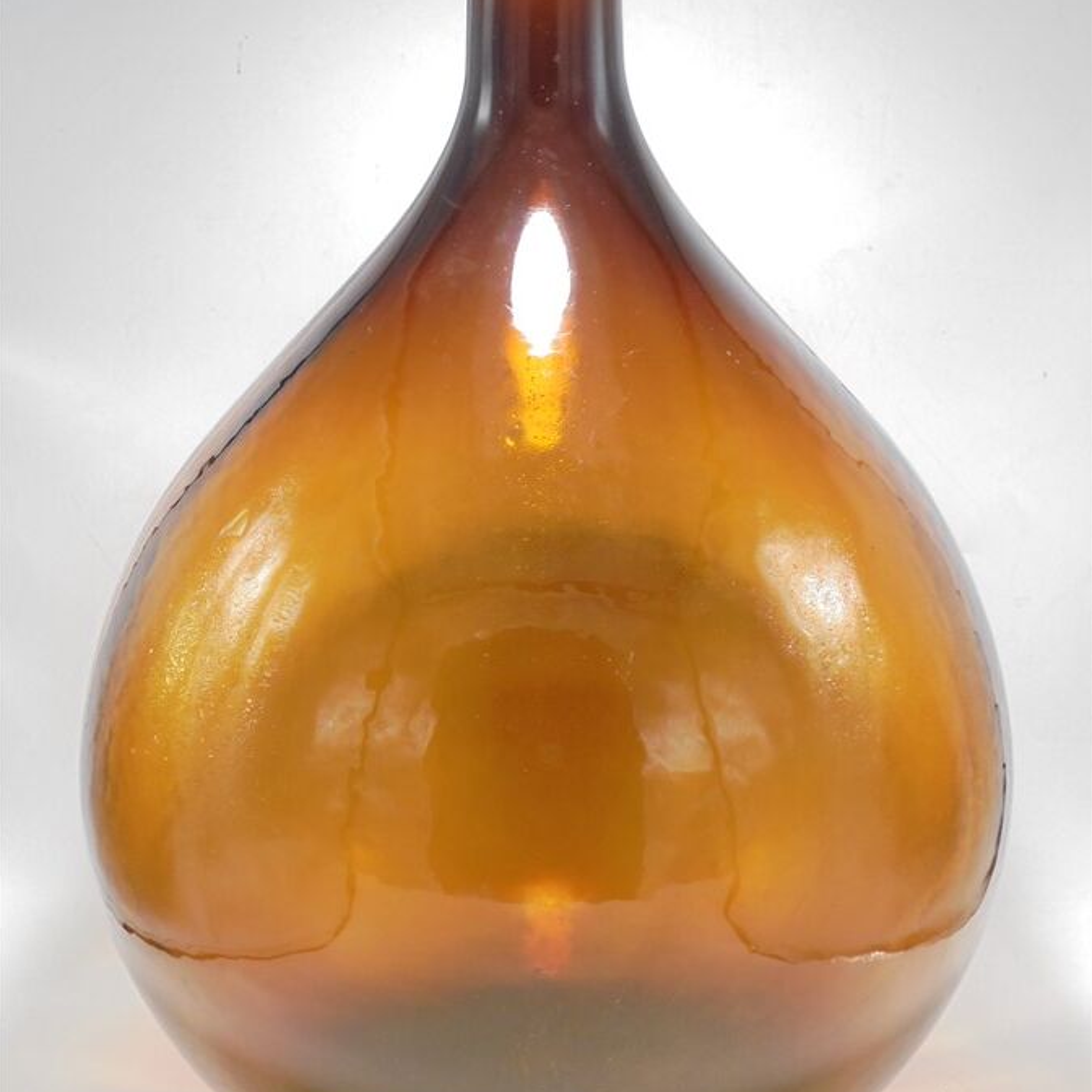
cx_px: 547
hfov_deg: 29.6
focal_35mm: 58
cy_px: 593
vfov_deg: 29.5
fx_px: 2070
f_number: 4.8
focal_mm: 8.9
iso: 200
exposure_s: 1/30
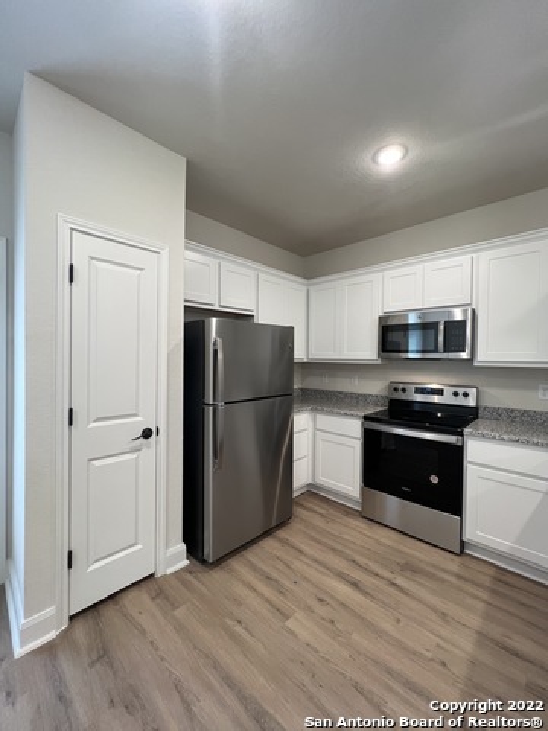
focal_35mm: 13
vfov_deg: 106.2
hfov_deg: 89.9
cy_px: 366
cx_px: 274
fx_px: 274
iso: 200
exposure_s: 1/60
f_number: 1.8
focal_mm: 1.57
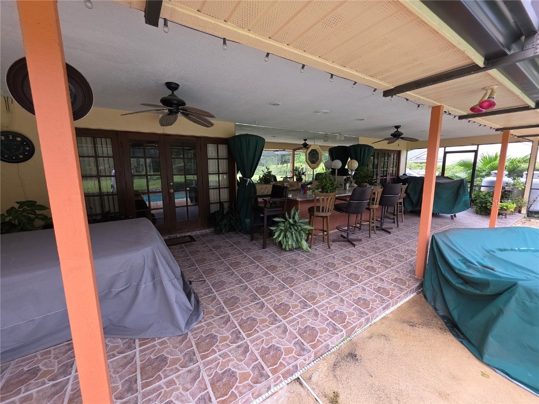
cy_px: 202
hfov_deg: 106.2
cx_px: 270
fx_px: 202
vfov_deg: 89.9
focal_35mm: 13
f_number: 1.9
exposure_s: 1/60
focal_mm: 2.2
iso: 20
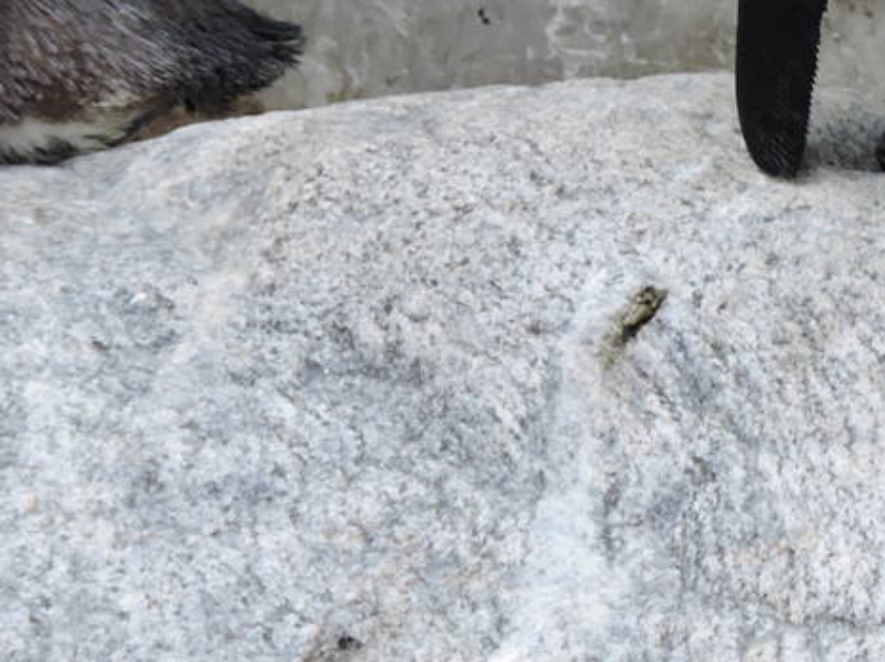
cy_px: -15
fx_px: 48385
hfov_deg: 1.0
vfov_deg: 0.8
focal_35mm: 1894
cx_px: 1142
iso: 140
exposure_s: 1/250
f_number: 4.9
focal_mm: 98.1
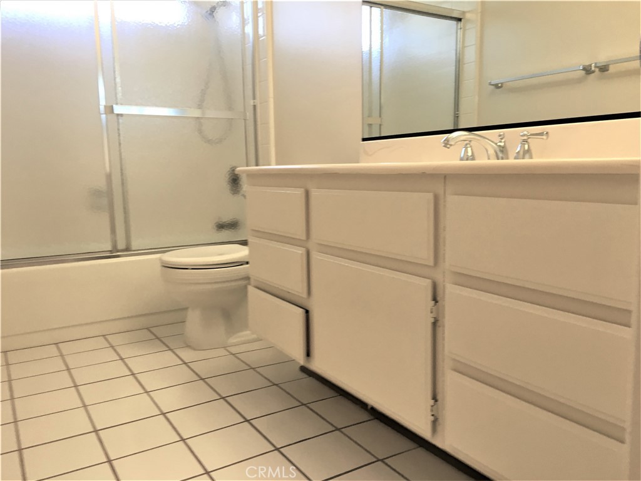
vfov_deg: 48.2
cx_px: 320
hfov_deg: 61.7
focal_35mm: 29
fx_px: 537
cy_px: 240
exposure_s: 1/30
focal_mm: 4.15
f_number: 2.2
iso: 64
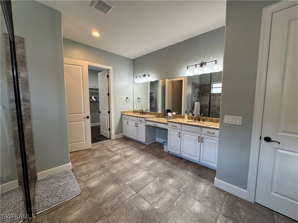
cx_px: 149
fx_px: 121
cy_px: 112
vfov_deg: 85.7
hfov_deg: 102.1
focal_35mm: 14
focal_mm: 2.22
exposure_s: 1/120
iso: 200
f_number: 2.2
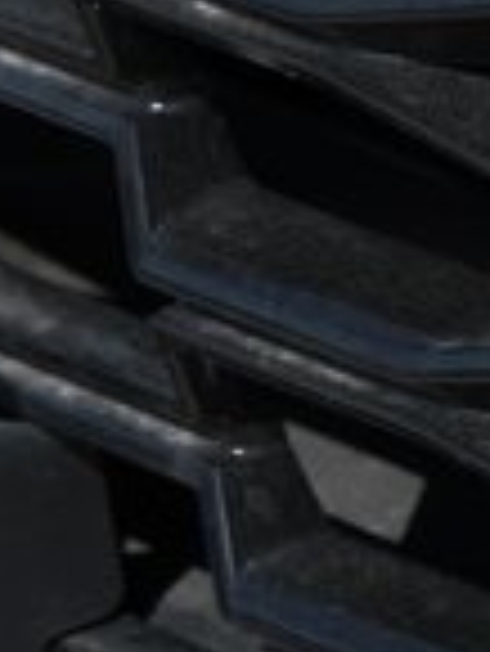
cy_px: 429
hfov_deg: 2.6
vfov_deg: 3.5
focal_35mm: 563
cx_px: 823
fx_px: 10610
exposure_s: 1/800
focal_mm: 55
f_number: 5
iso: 160
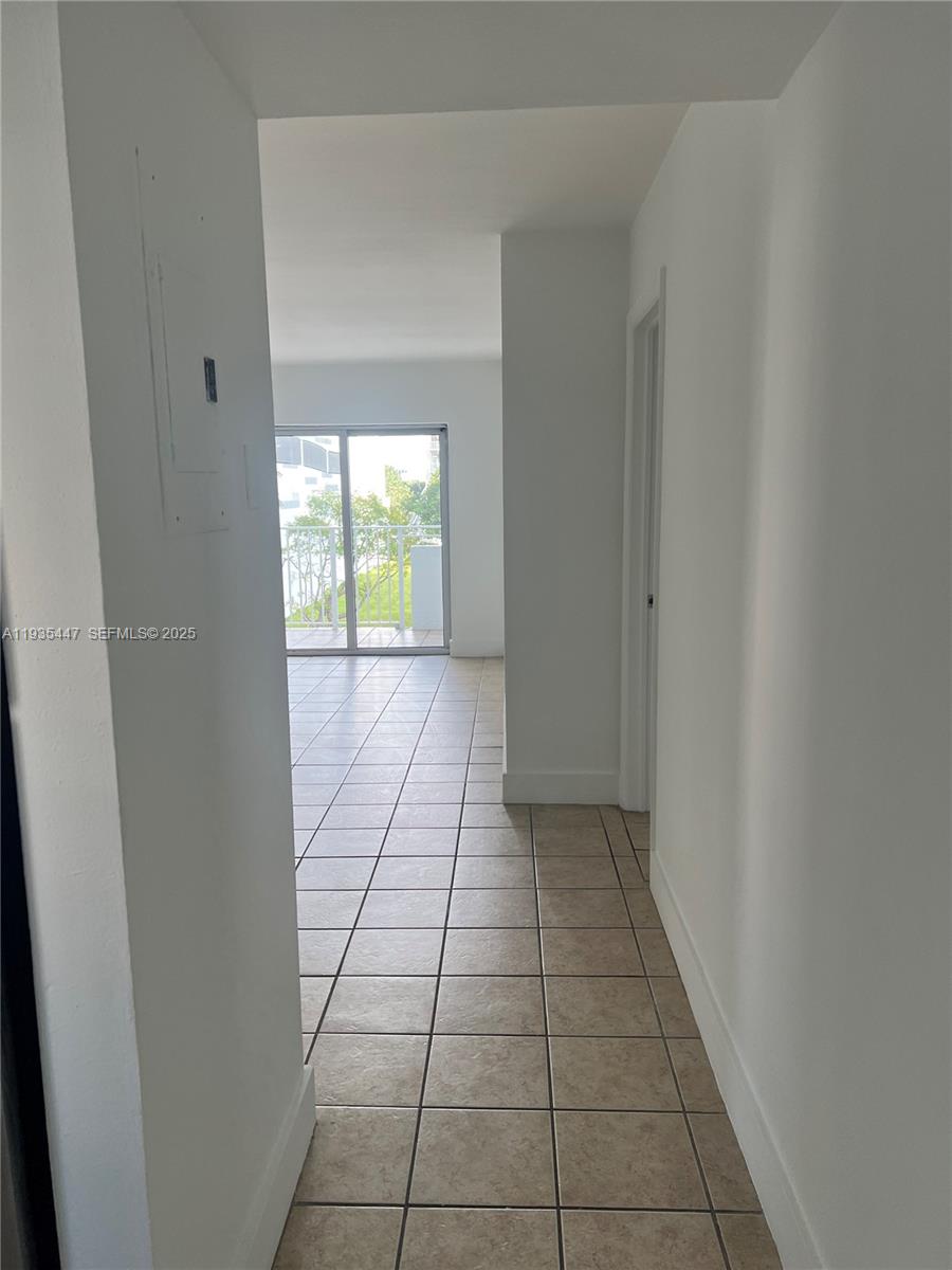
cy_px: 635
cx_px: 476
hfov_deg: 53.1
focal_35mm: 26
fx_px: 953
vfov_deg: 67.3
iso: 64
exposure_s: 1/166
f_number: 1.5
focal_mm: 5.7
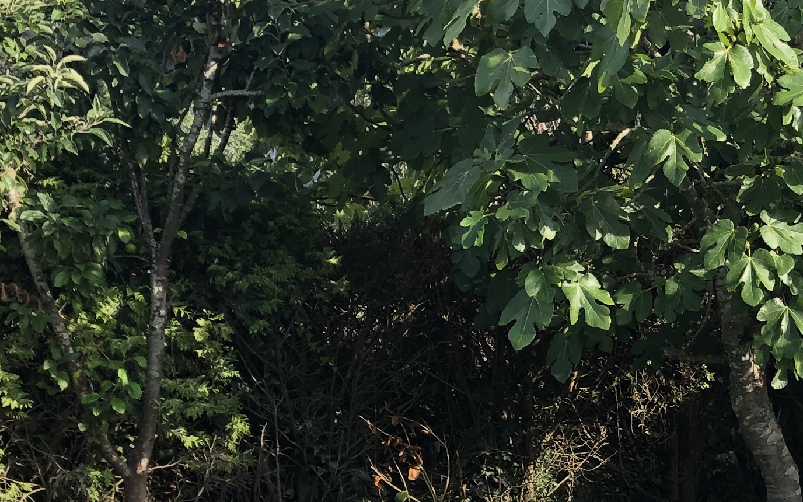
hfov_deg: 22.6
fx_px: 1904
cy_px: 466
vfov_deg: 14.8
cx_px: 867
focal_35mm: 87
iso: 20
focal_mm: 4
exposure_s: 1/445
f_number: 1.8
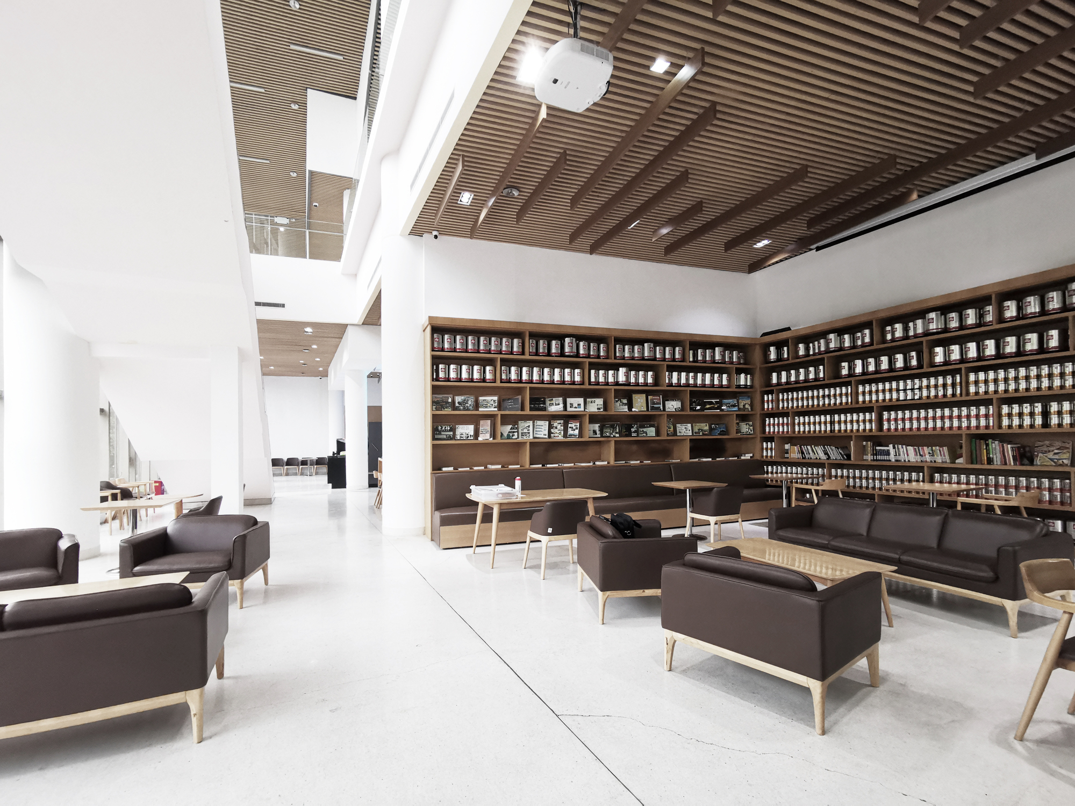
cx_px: 538
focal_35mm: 16
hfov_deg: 94.5
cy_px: 403
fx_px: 497
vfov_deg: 78.1
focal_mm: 2.35
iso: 320
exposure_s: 1/100
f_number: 2.2
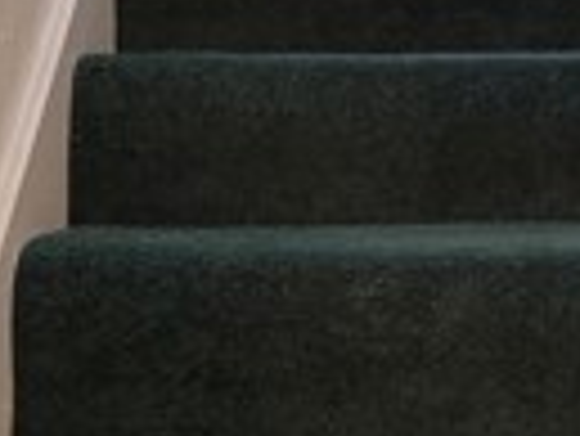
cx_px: 634
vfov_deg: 10.6
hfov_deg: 14.9
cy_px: -423
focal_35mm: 129
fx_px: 2163
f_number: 1.8
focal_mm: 5.4
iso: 200
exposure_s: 1/60
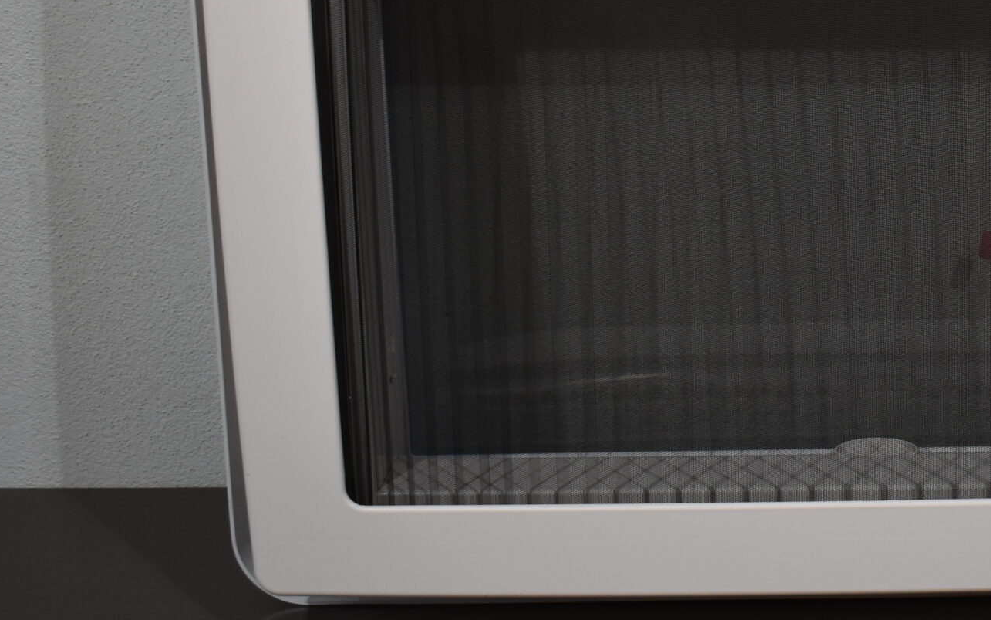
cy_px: 105
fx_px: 1809
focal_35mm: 67
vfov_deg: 19.2
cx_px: 878
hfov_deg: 29.5
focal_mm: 22
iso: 450
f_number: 3.8
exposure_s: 1/250
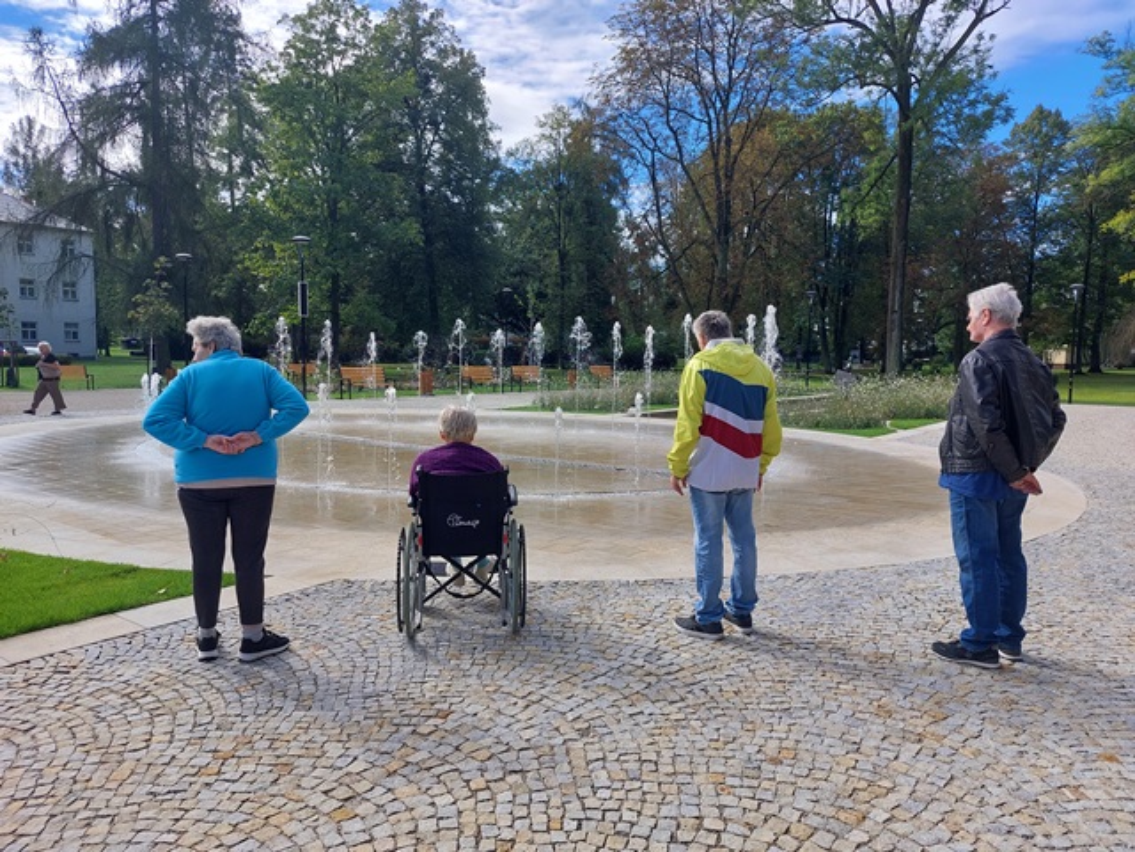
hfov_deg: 71.6
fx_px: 787
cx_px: 568
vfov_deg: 56.8
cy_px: 426
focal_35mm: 24
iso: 25
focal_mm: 5.23
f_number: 1.8
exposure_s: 1/716
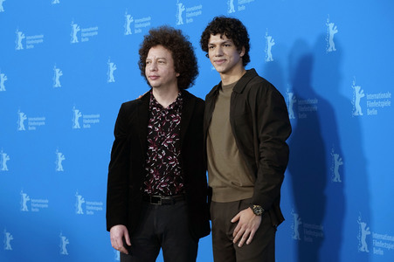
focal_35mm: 71
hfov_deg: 28.5
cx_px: 197
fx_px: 776
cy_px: 131
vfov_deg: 19.2
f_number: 5.6
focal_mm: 71
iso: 2000
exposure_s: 1/160
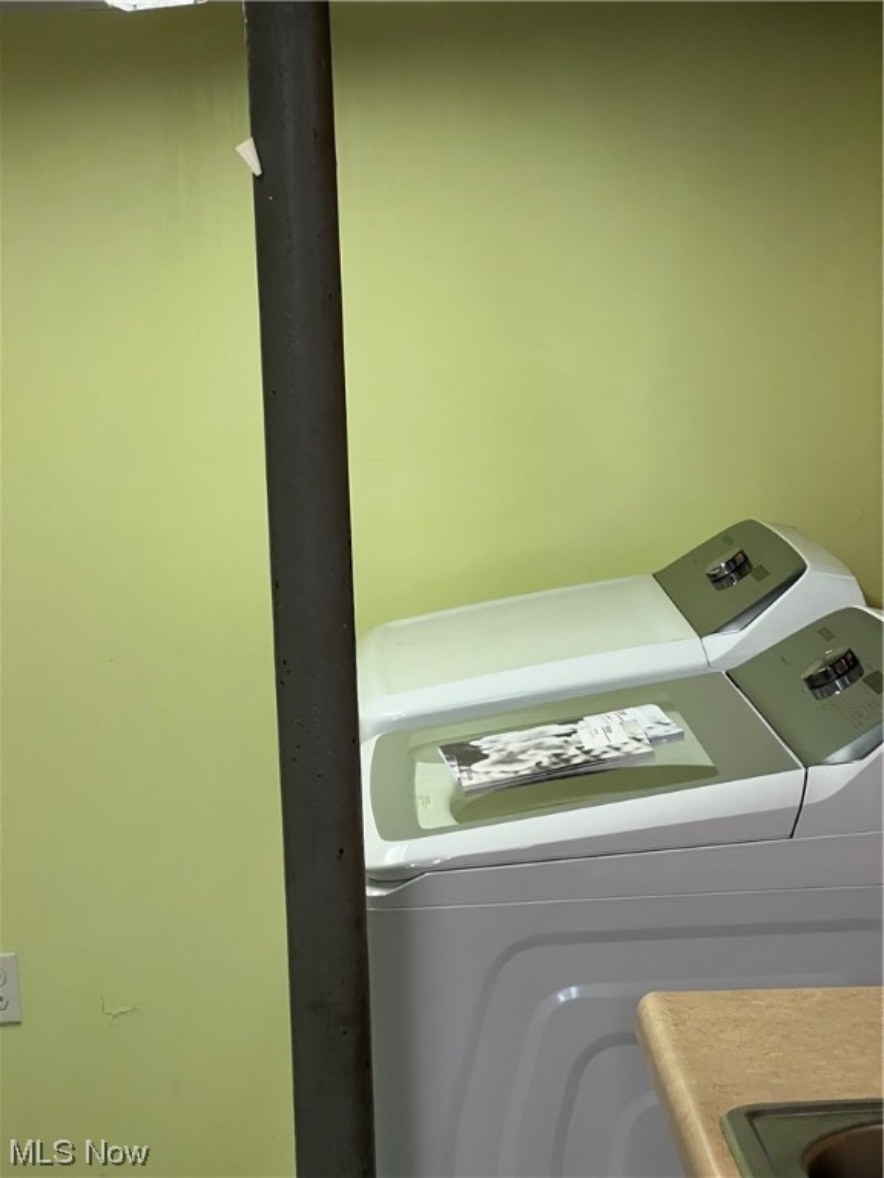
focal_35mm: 77
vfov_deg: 25.3
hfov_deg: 19.1
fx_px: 2622
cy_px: 589
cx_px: 442
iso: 400
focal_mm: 9
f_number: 2.8
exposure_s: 1/60
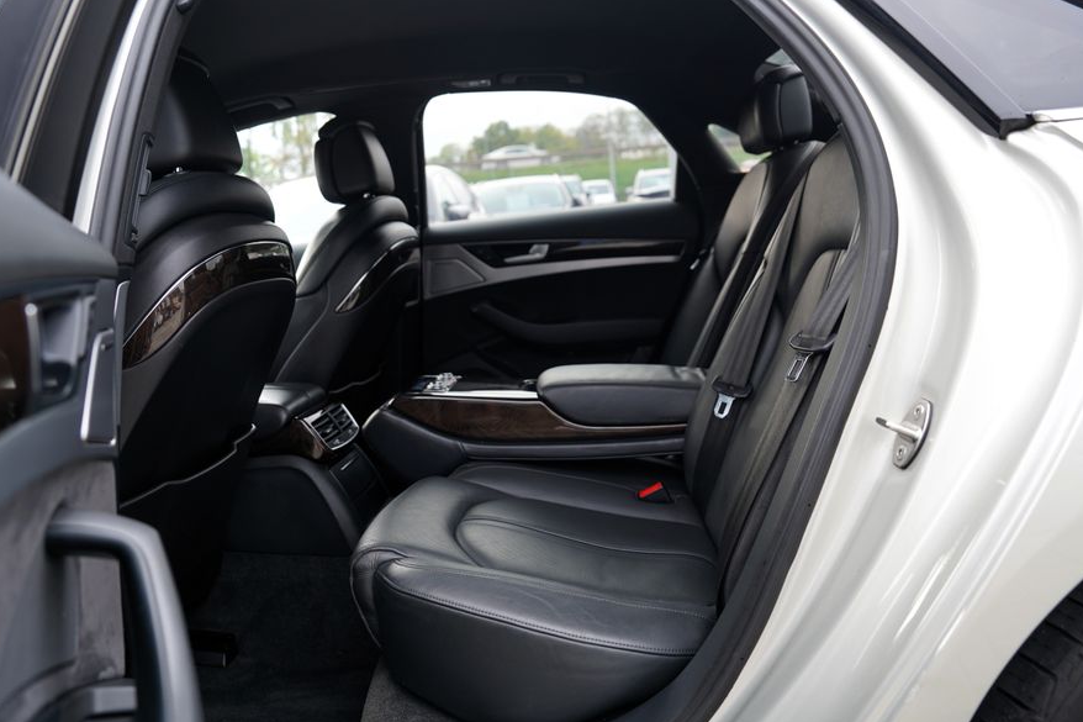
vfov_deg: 46.3
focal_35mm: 28
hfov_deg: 65.5
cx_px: 566
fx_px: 842
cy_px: 319
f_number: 3.2
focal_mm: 24
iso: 100
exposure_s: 1/40
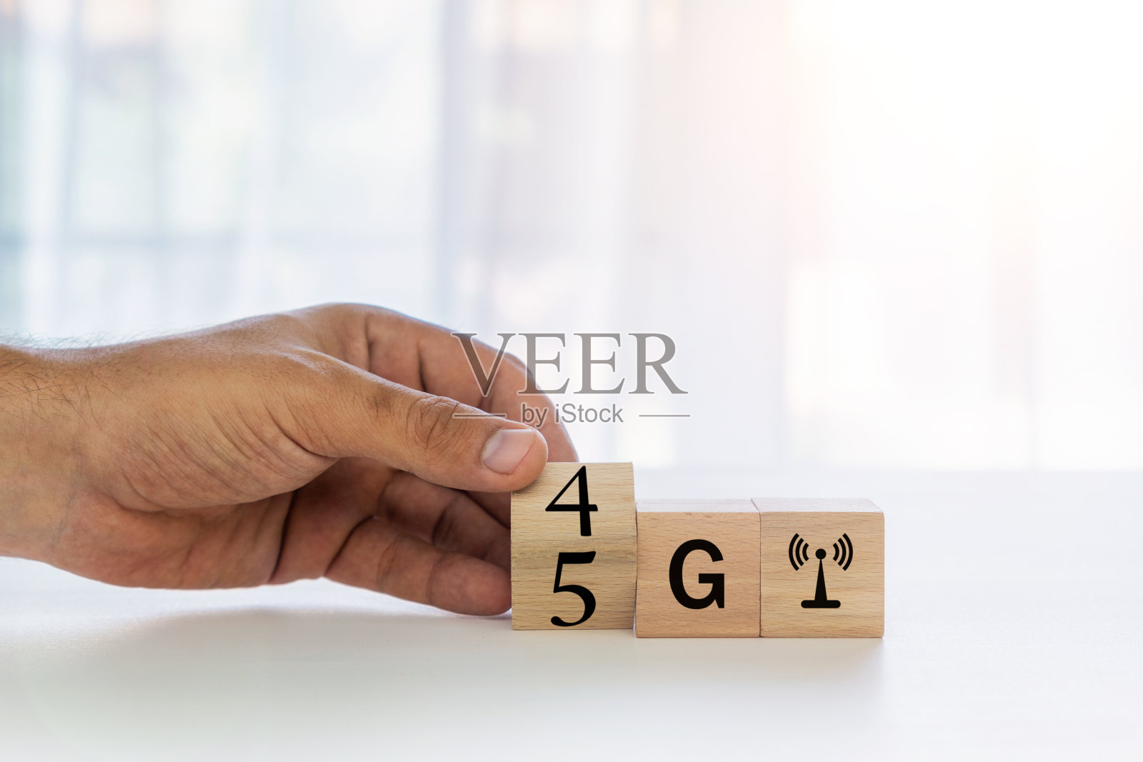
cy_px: 381
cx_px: 572
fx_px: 1667
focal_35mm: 52
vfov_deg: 25.8
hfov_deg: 37.8
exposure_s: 1/20
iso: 100
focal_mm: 35
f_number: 3.2
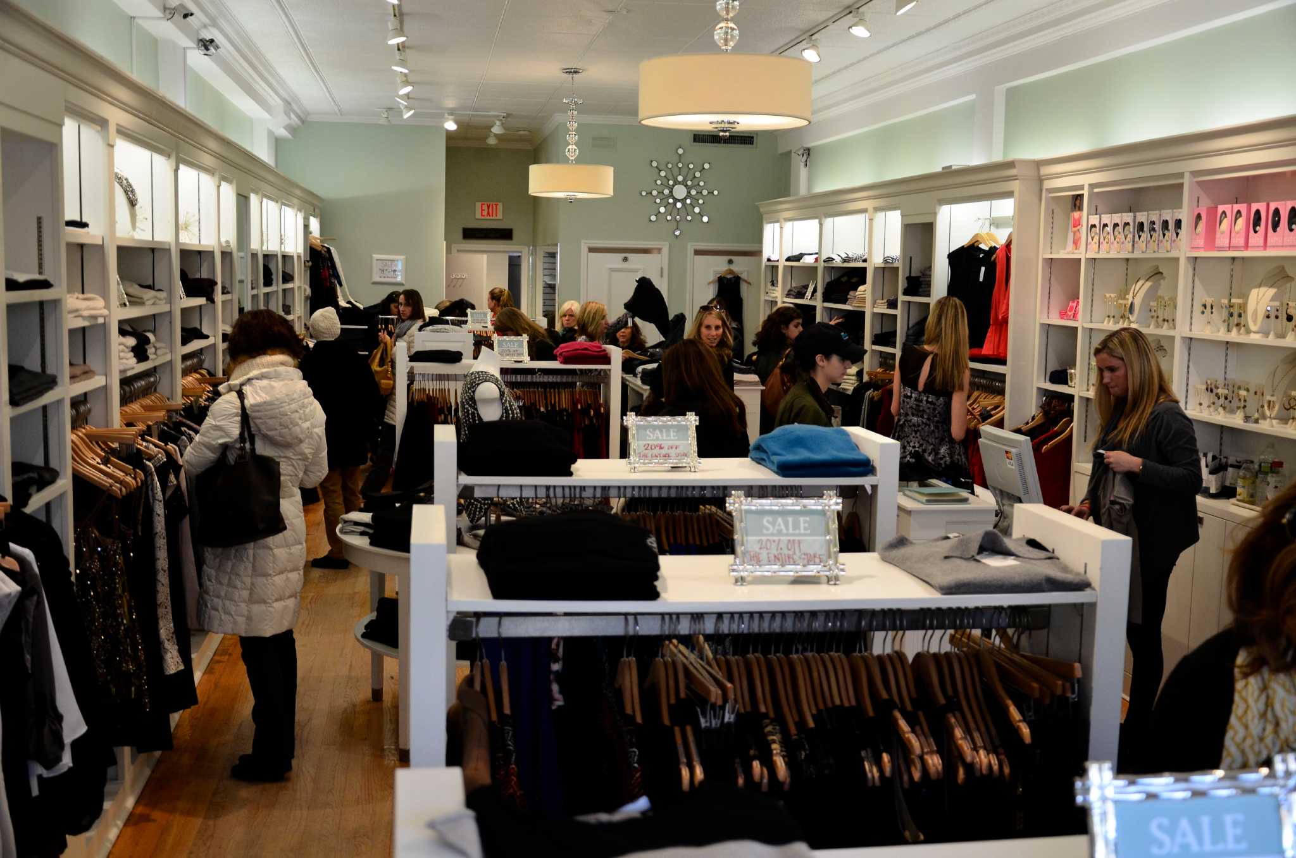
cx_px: 648
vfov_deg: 34.1
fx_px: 1401
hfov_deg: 49.6
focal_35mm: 39
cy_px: 429
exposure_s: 1/160
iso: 800
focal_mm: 26
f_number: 4
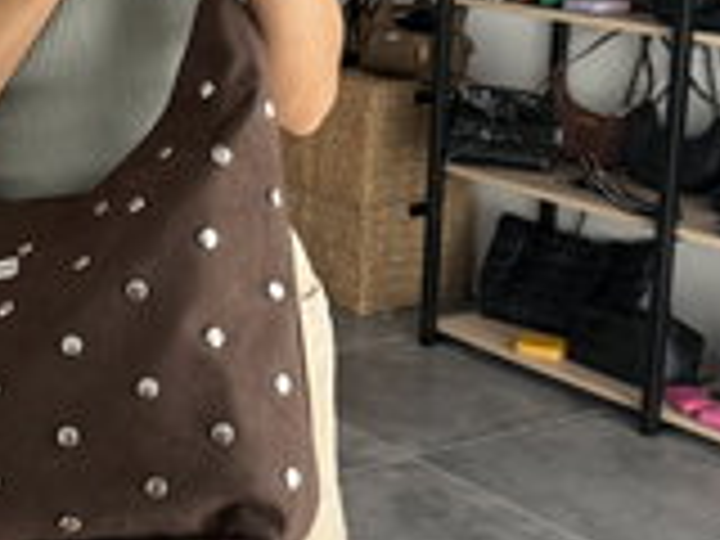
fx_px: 1664
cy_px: 160
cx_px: 126
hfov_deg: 24.0
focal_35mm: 80
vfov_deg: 18.4
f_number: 1.78
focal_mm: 6.76
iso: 200
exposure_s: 1/119
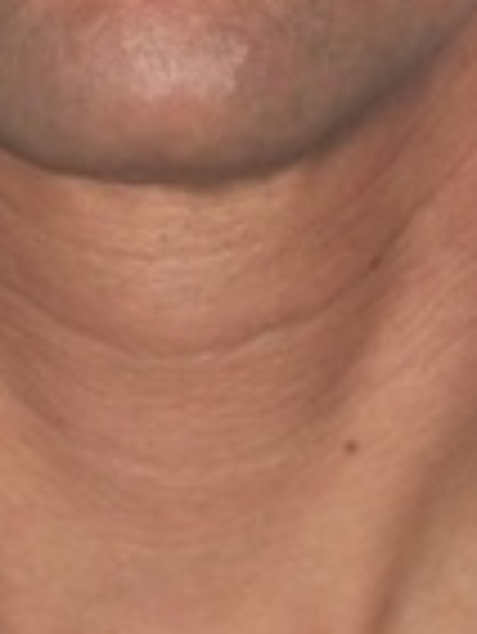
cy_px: -499
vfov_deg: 4.1
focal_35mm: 477
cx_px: 112
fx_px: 8751
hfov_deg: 3.1
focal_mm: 18.8
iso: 200
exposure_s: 1/60
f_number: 5.7
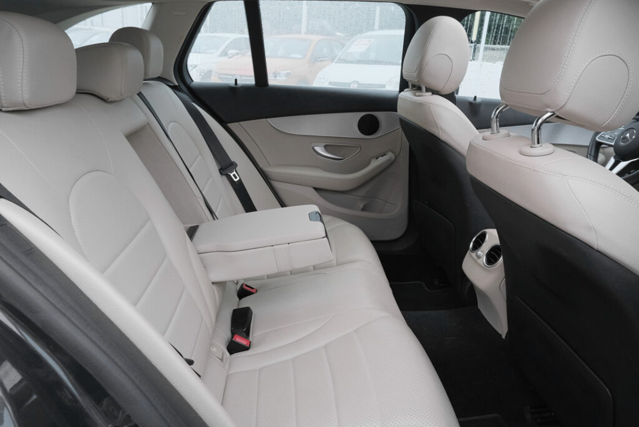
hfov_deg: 69.4
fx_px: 462
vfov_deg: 49.6
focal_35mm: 26
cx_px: 320
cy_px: 214
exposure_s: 1/125
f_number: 8
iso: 2000
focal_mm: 17.5
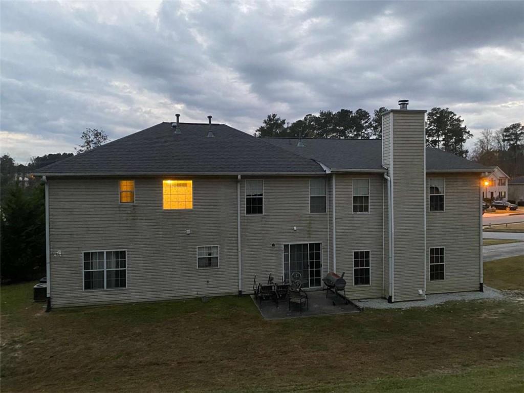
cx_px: 262
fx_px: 394
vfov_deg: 53.1
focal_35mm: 26
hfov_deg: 67.3
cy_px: 196
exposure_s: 1/30
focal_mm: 4.25
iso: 800
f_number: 1.8
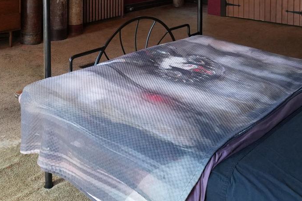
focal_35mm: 50
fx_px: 415
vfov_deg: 24.4
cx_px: 111
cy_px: -48
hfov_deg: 39.7
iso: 1600
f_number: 3.5
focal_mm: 11
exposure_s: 1/160
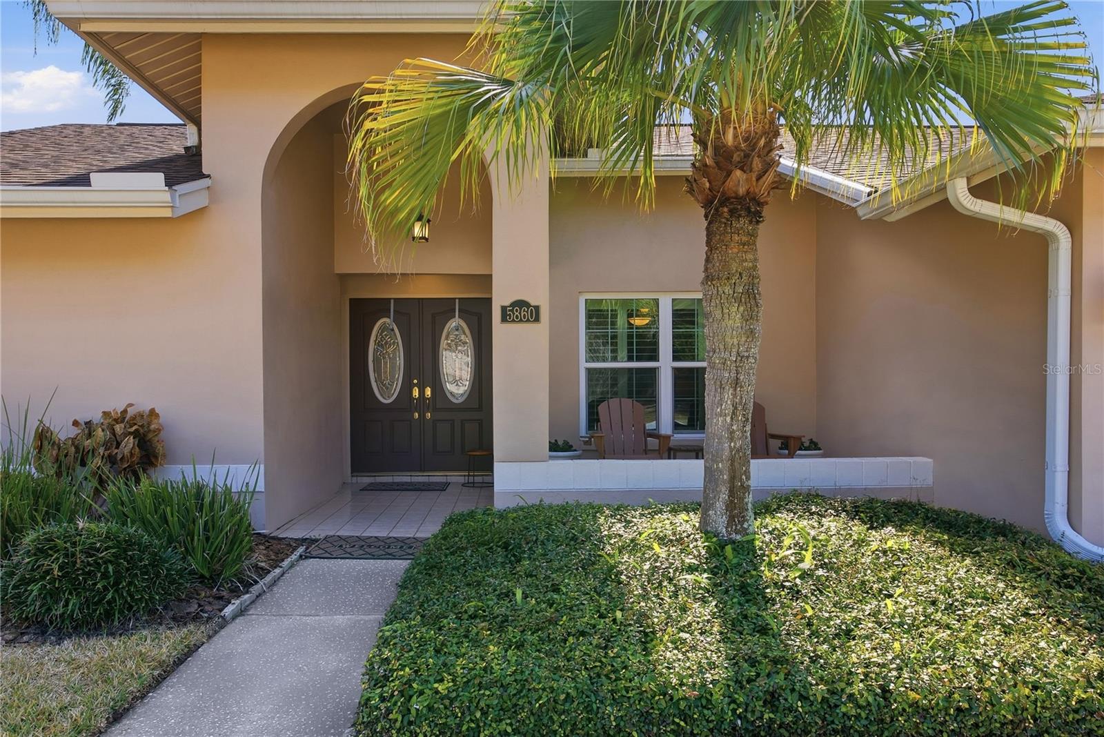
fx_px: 675
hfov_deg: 78.6
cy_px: 368
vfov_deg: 57.3
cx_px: 552
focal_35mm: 22
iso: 100
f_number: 8
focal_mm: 22
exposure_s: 1/1000
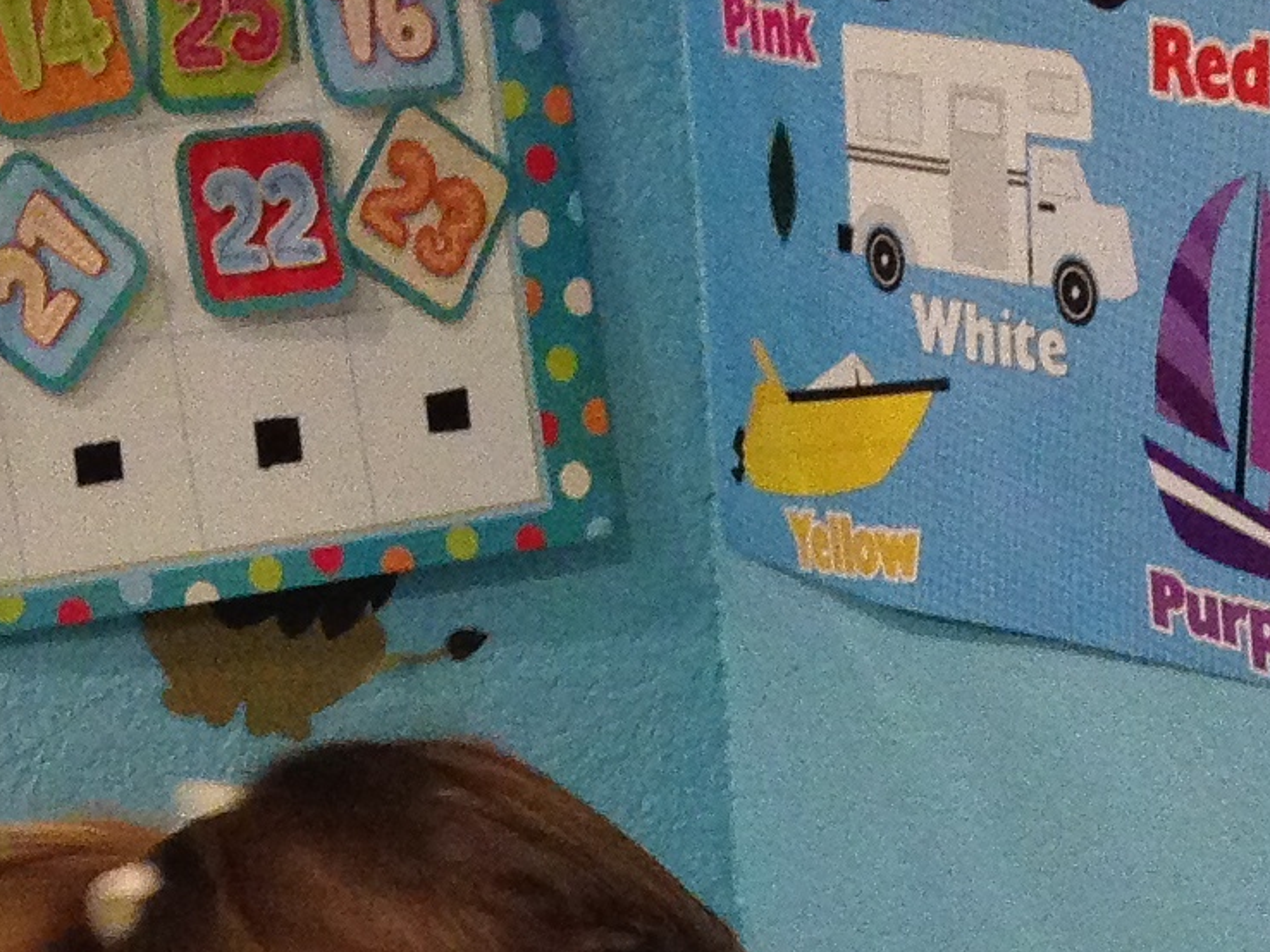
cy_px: 1832
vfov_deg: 9.6
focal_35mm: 146
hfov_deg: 13.3
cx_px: 1346
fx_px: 5355
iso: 250
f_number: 2.4
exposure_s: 1/20
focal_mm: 4.12
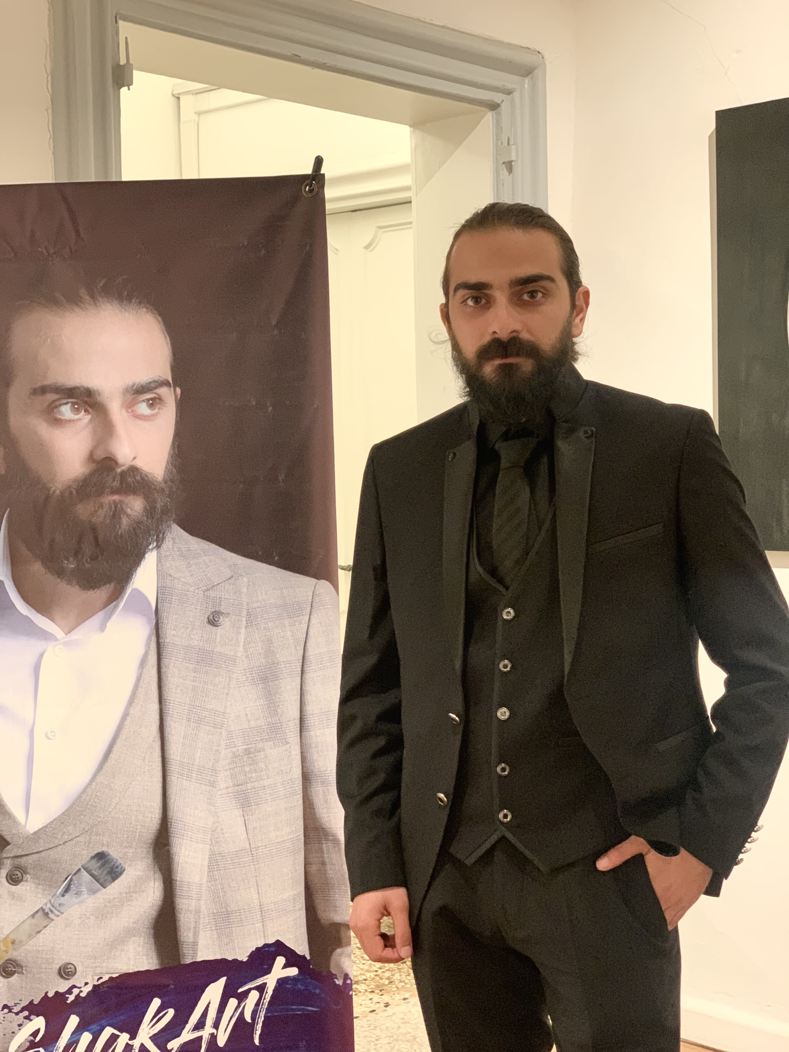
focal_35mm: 52
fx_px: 1580
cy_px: 526
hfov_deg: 28.0
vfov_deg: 36.8
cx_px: 394
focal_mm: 6
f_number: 2.4
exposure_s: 1/33
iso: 320
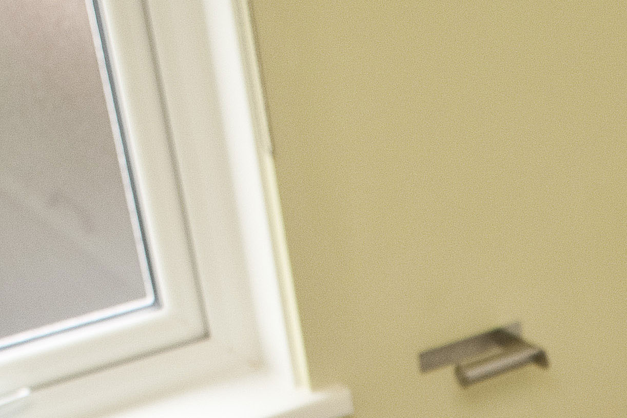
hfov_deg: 19.6
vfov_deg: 12.1
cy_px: 865
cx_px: 710
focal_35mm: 99
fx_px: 1724
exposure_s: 1/40
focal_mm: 20
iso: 400
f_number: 4.5
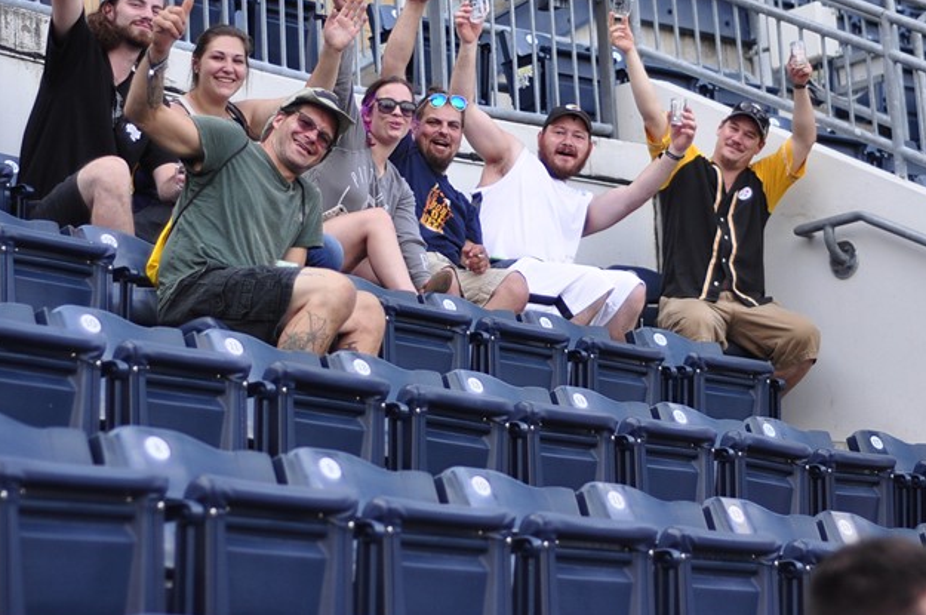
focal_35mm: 120
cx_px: 473
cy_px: 153
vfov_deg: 11.4
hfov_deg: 17.1
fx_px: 3083
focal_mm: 50
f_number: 1.8
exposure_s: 1/1250
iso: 200
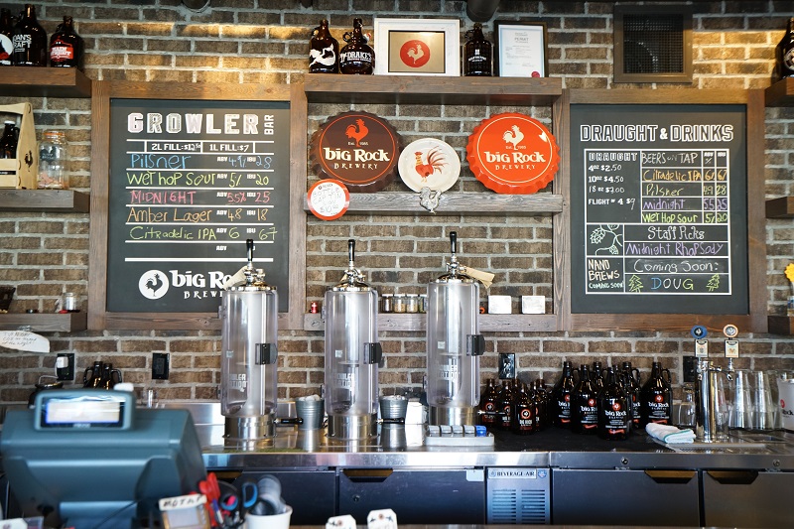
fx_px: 772
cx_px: 397
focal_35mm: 35
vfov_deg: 37.8
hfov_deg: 54.4
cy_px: 264
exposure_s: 1/50
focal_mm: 35
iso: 1600
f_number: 4
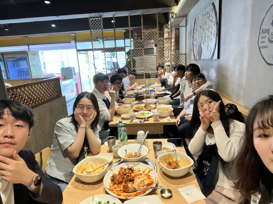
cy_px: 102
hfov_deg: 73.9
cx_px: 136
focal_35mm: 23
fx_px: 181
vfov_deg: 58.9
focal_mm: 2.71
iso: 250
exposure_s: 1/40
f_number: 2.2
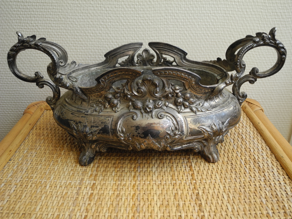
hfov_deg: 52.6
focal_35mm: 35
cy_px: 110
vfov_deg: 40.7
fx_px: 295
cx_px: 146
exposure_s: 1/53.1
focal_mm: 7.4
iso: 100
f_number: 3.2
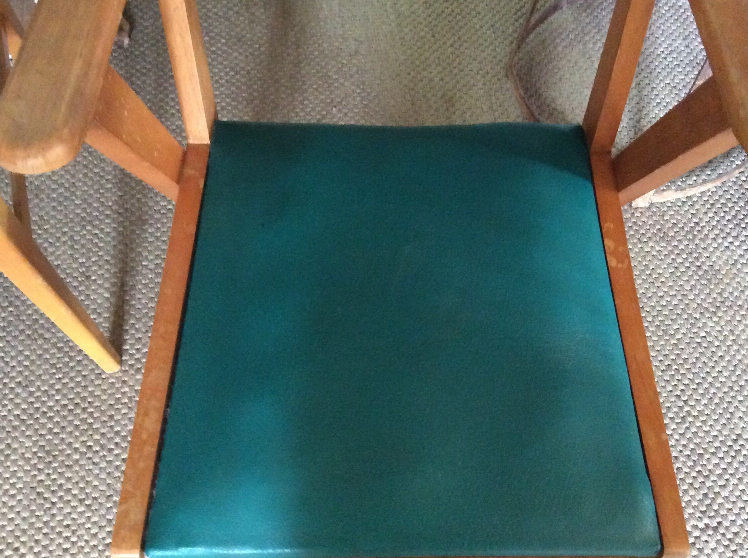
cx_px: 404
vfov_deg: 38.6
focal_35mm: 37
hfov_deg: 50.2
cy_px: 285
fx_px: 798
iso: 500
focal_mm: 3.3
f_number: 2.4
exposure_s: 1/17
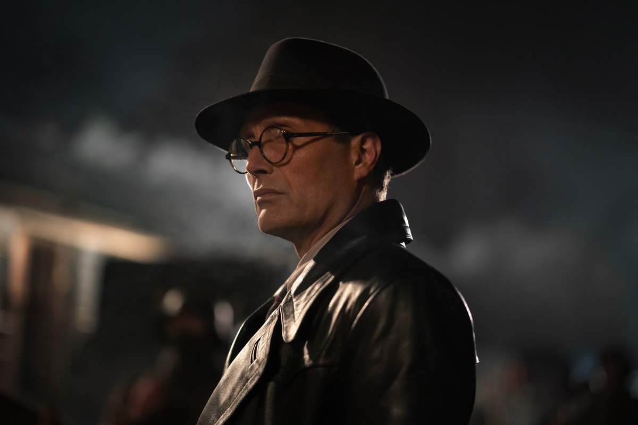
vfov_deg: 16.1
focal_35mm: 85
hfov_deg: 23.9
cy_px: 212
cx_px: 319
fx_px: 1506
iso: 640
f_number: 2
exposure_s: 1/50
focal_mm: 85
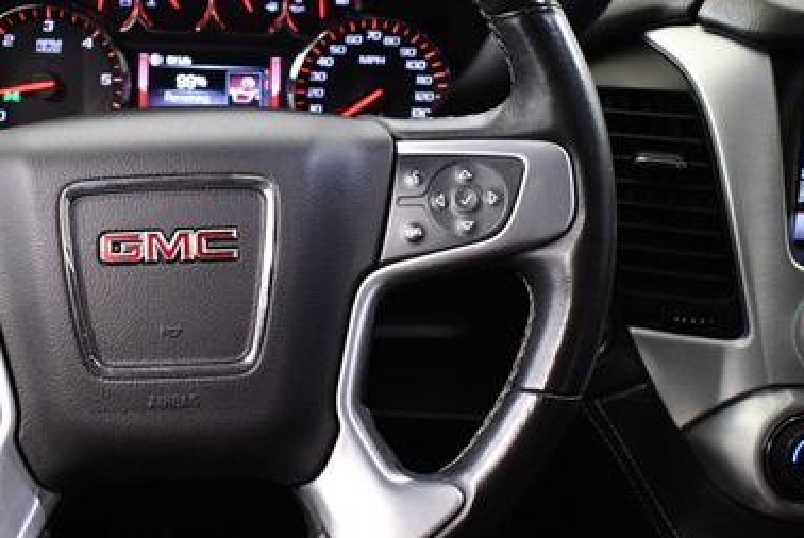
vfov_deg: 22.3
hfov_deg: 32.5
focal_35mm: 61
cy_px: 217
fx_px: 1364
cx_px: 251
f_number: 3.5
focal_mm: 18
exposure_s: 1/100
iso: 3200
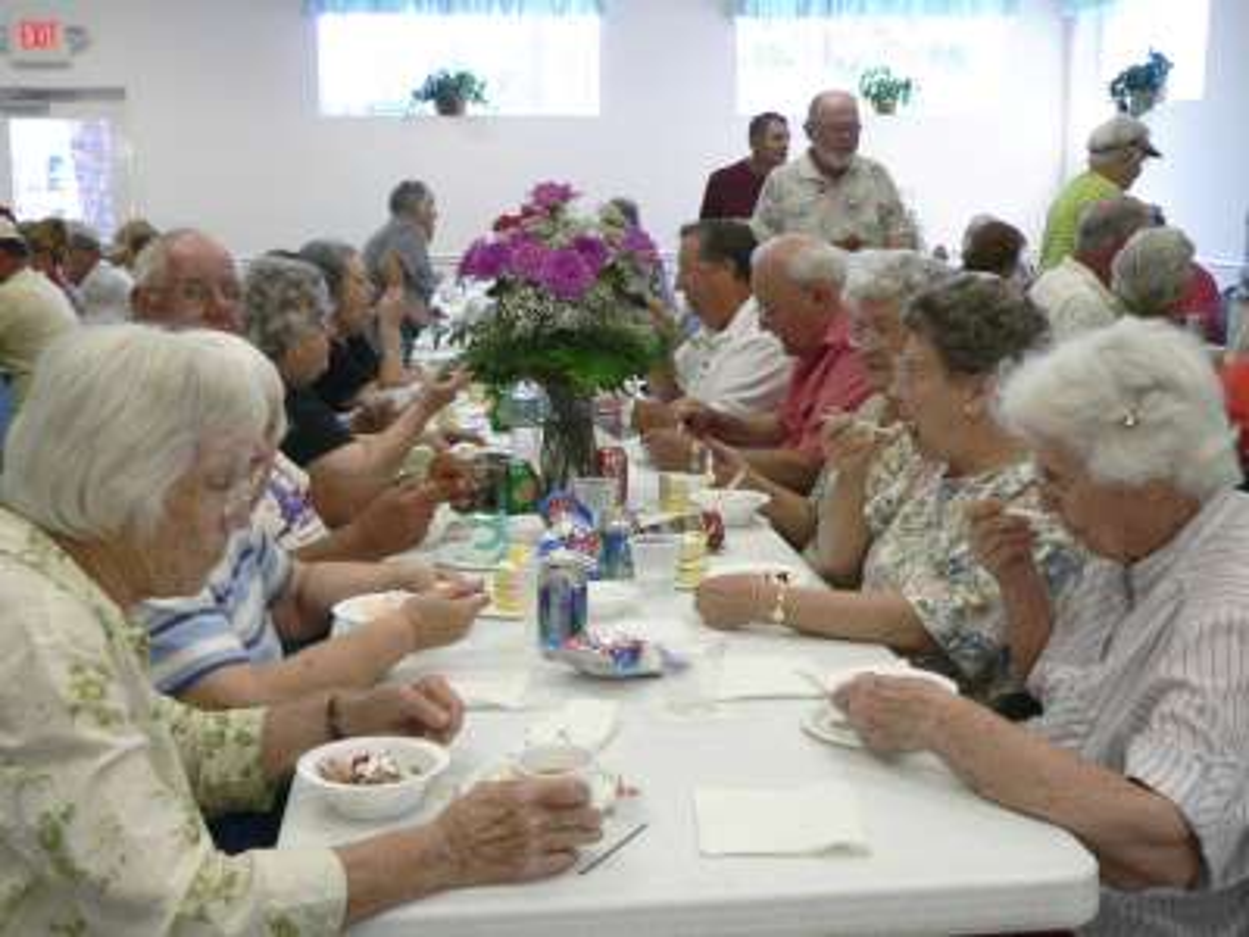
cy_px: 468
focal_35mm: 44
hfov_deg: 42.9
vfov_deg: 32.9
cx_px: 624
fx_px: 1588
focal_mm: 7.3
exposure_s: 1/60
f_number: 2.8
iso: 200
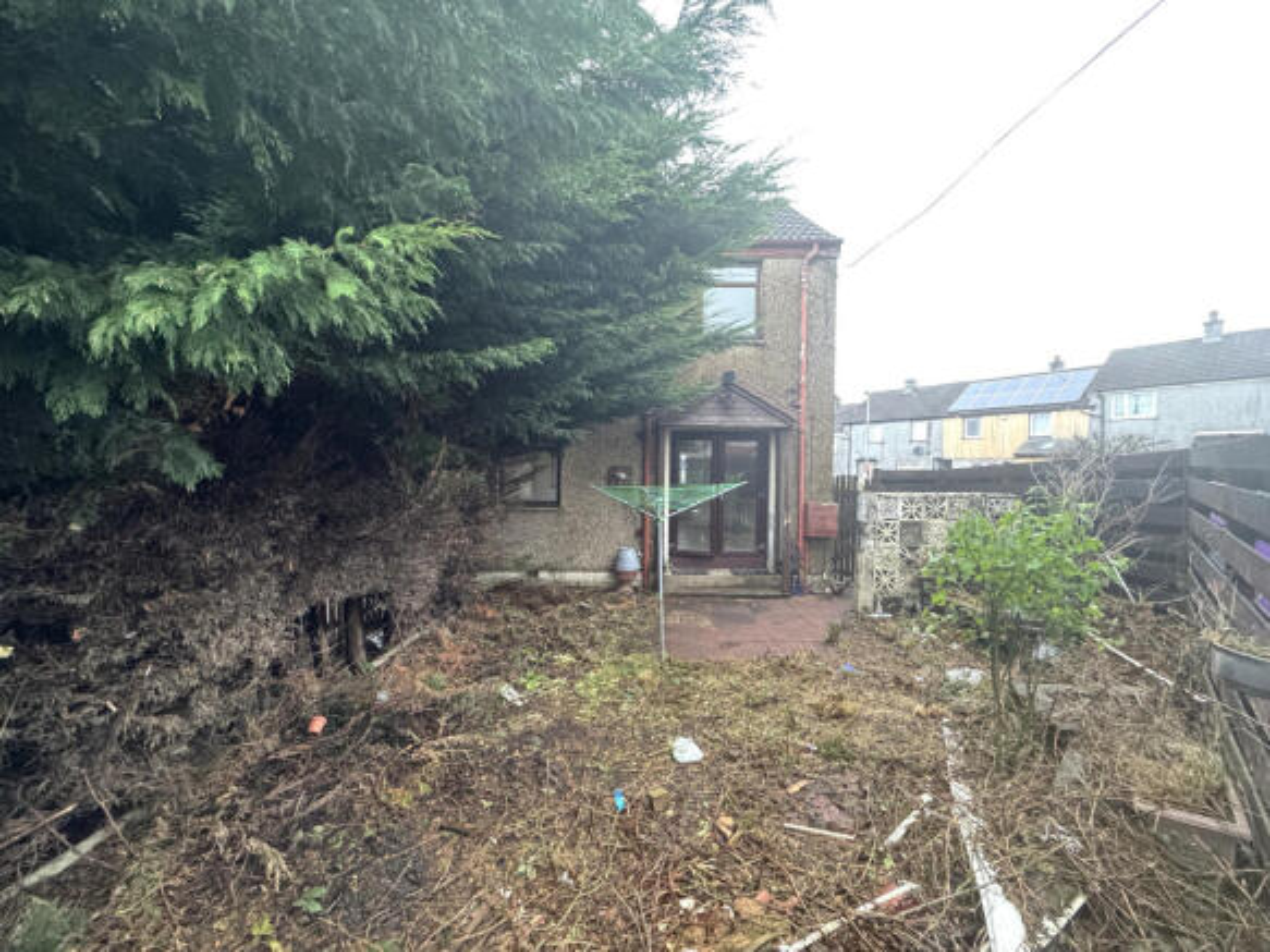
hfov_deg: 102.1
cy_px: 476
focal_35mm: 14
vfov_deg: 85.7
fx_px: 514
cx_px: 635
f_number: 2.2
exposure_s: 1/60
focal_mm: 2.22
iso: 640
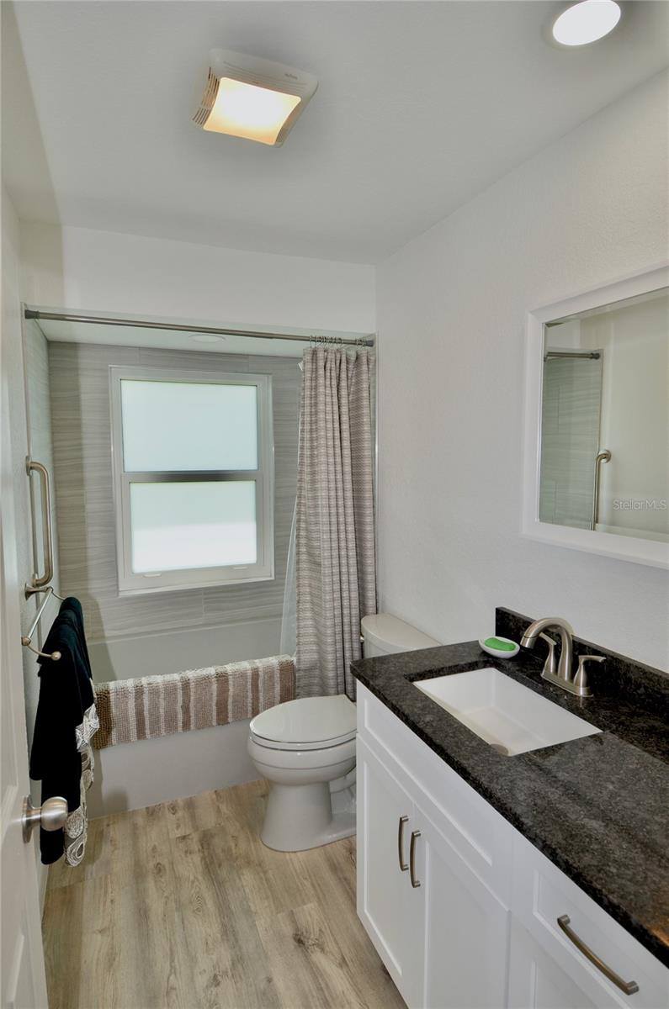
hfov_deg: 67.2
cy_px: 504
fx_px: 504
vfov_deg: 90.1
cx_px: 334
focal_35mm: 18
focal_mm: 12
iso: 125
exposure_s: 1/125
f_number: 5.6
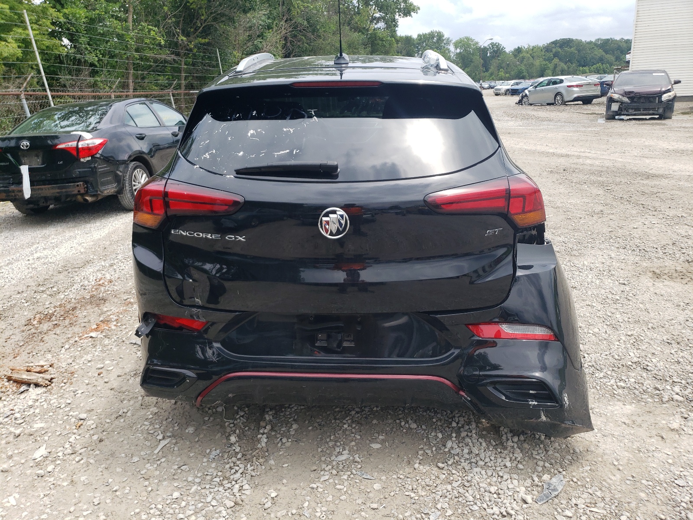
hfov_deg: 67.3
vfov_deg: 53.1
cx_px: 346
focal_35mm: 26
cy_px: 260
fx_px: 521
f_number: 1.5
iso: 50
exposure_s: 1/2000
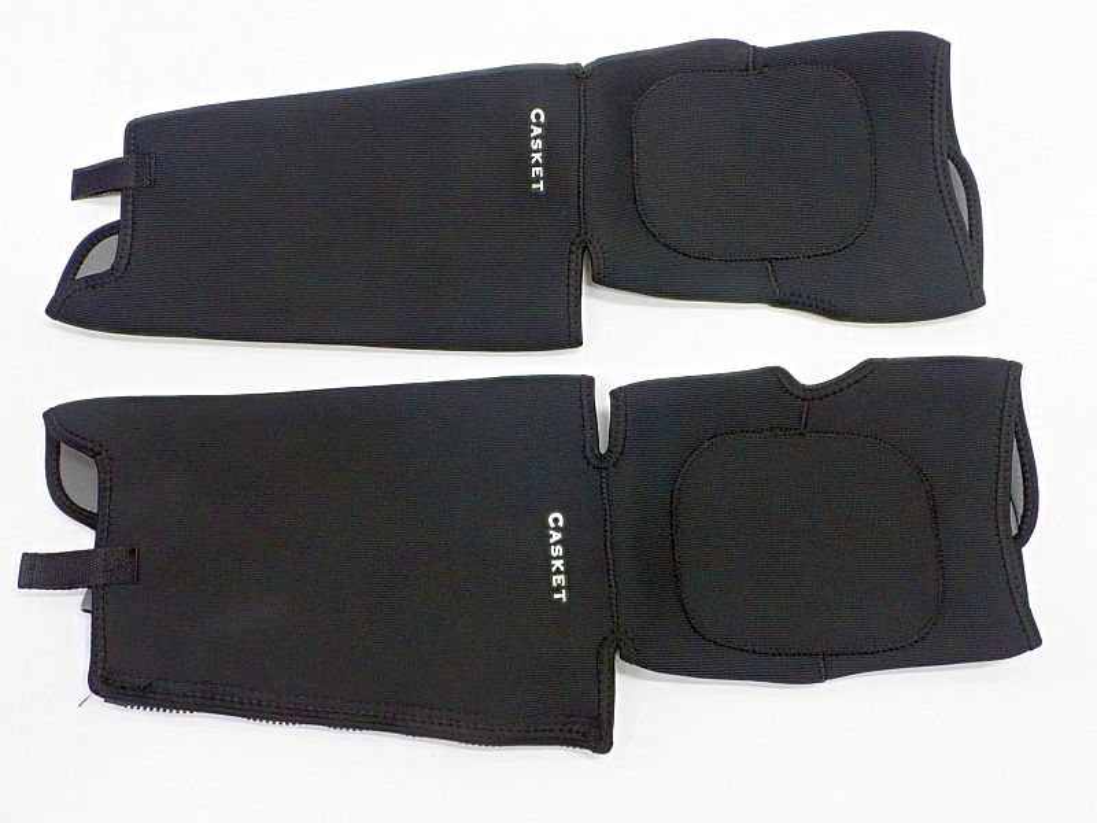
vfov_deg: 44.2
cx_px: 548
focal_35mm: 32
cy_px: 412
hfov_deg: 56.8
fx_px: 1014
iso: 1000
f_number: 3.2
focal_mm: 5.87
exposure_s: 1/30
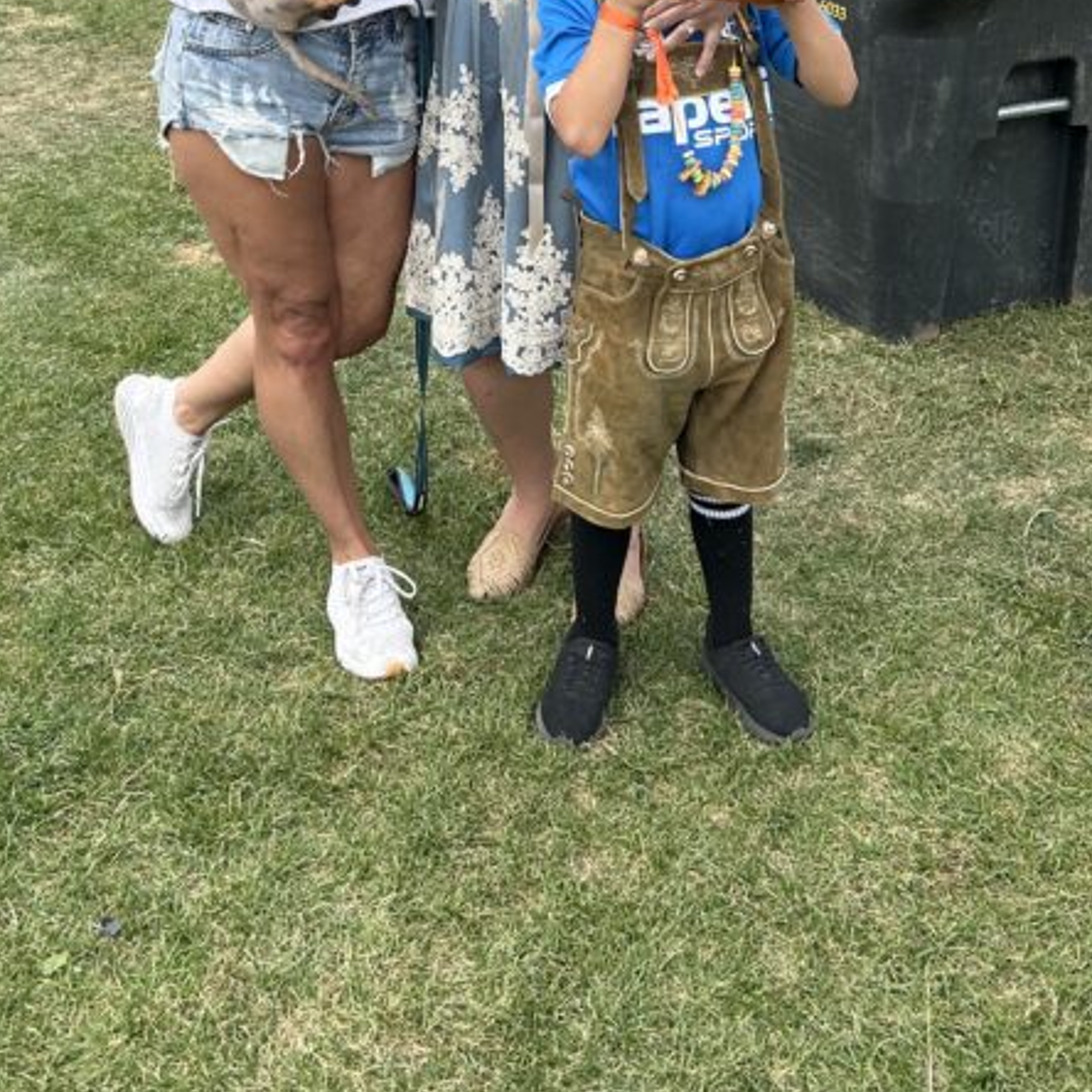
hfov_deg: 32.2
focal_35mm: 53
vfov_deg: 30.0
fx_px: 1892
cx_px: 544
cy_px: 2
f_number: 1.5
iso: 50
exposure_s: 1/1808
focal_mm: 5.7
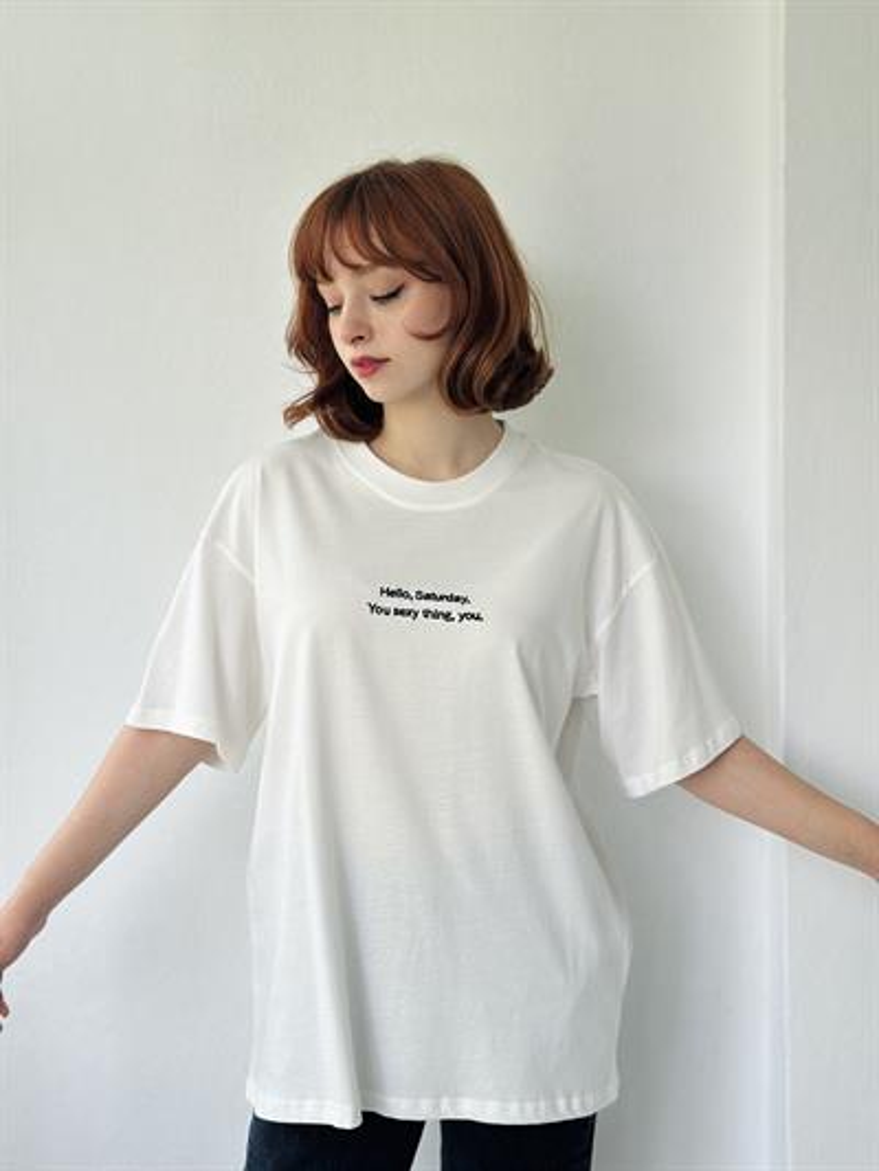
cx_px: 440
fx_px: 1624
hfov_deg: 30.3
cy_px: 586
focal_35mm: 48
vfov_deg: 39.6
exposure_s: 1/422
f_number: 1.78
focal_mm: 6.86
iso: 80
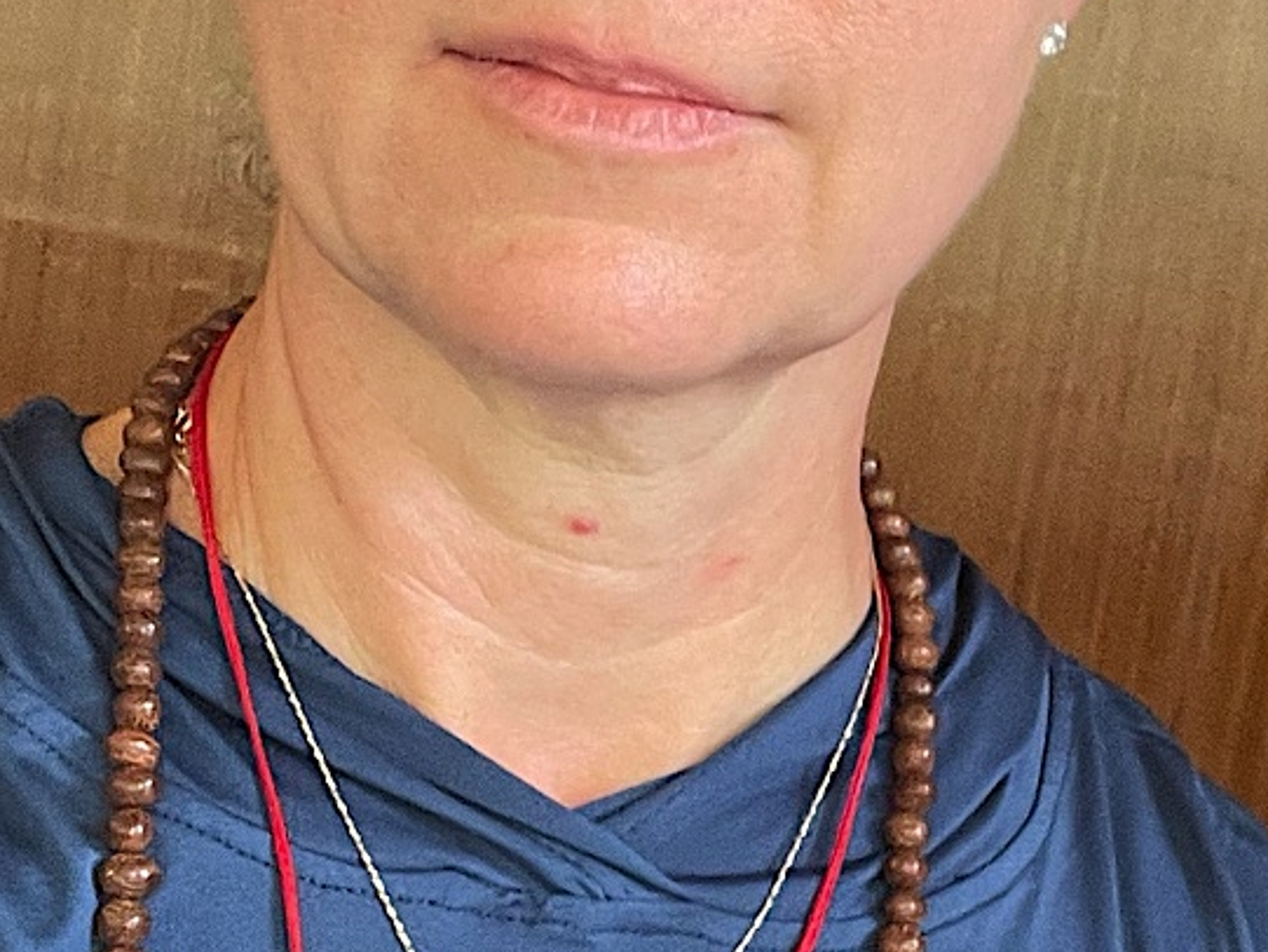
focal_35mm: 87
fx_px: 3188
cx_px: 1200
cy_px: 567
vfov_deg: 17.0
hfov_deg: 21.9
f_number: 2.2
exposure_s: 1/60
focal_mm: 2.71
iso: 125
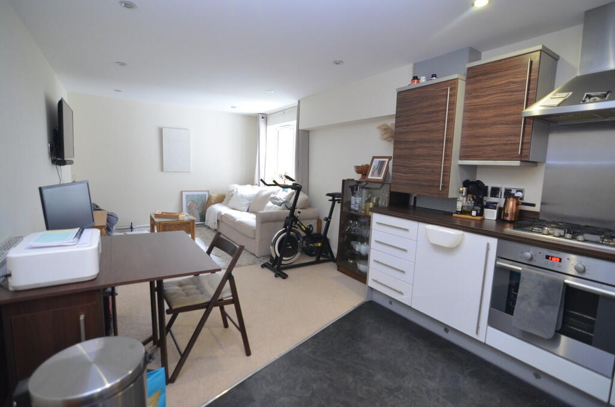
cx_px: 308
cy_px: 204
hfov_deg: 95.1
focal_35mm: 16
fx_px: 281
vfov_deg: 71.8
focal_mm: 11
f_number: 2.8
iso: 1000
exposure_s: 1/30
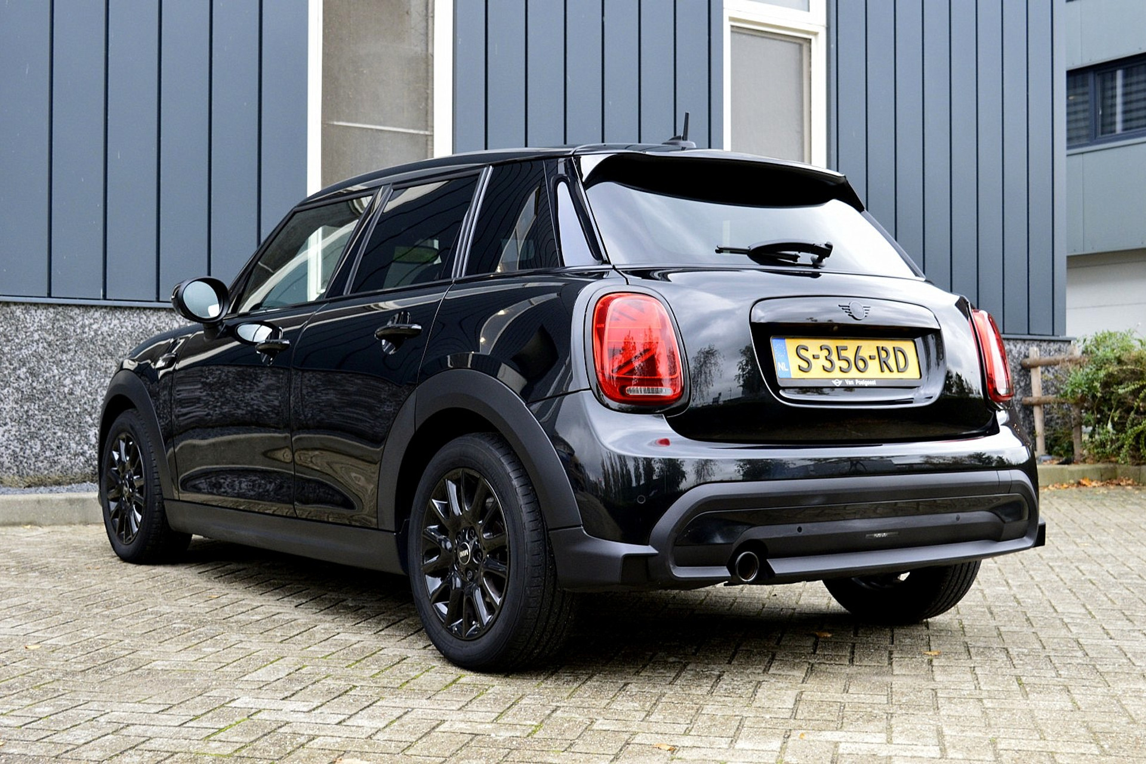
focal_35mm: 48
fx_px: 1528
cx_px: 573
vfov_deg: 28.1
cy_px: 382
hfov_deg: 41.1
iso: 800
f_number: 7.1
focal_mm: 32
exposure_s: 1/60
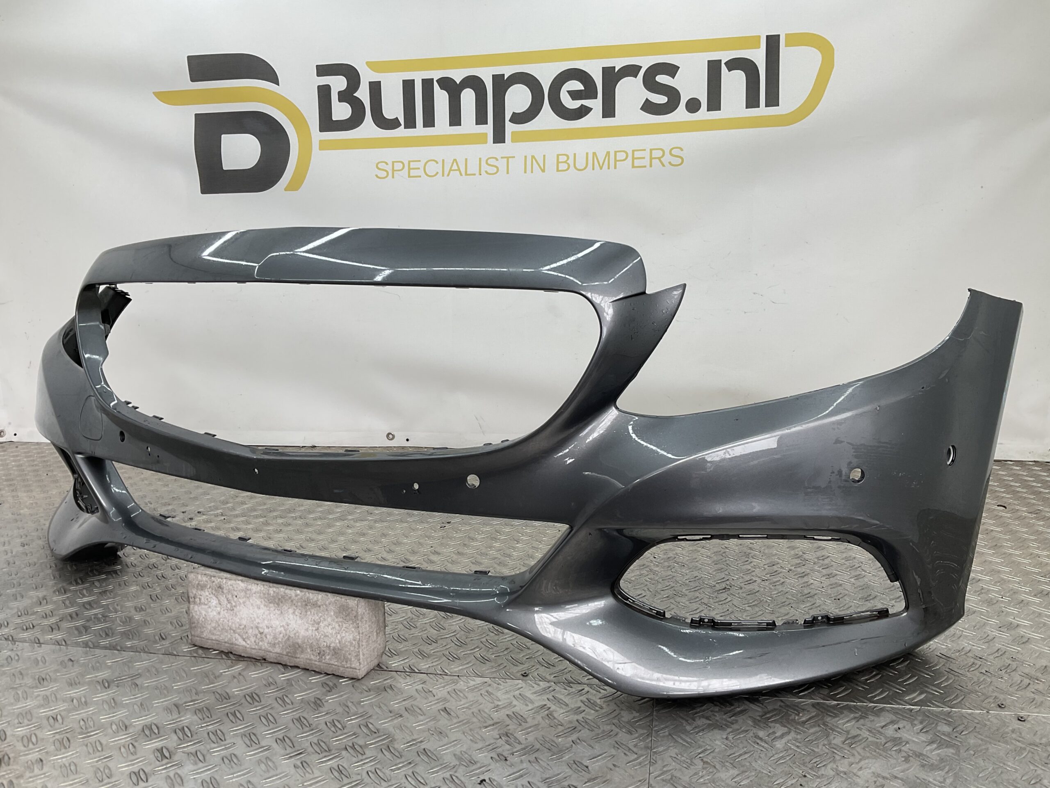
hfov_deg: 61.7
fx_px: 880
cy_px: 394
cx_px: 525
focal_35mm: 29
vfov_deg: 48.2
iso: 16
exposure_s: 1/128
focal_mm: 3
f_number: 1.8
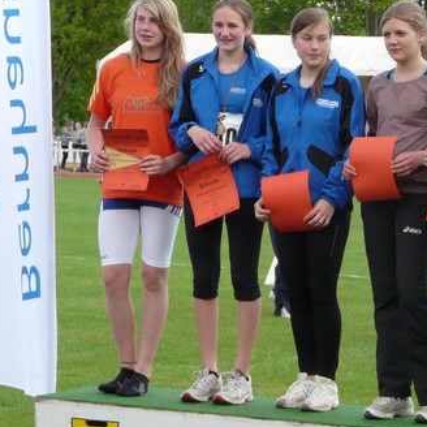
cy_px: 241
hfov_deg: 7.8
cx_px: 397
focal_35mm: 224
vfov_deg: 7.8
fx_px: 3126
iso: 160
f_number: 3.6
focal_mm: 17
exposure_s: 1/500
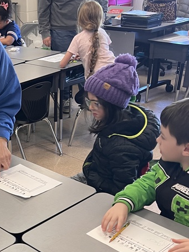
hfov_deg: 24.1
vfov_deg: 31.8
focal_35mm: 58
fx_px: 422
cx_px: 1
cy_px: 222
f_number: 1.5
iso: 250
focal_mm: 5.7
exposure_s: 1/60
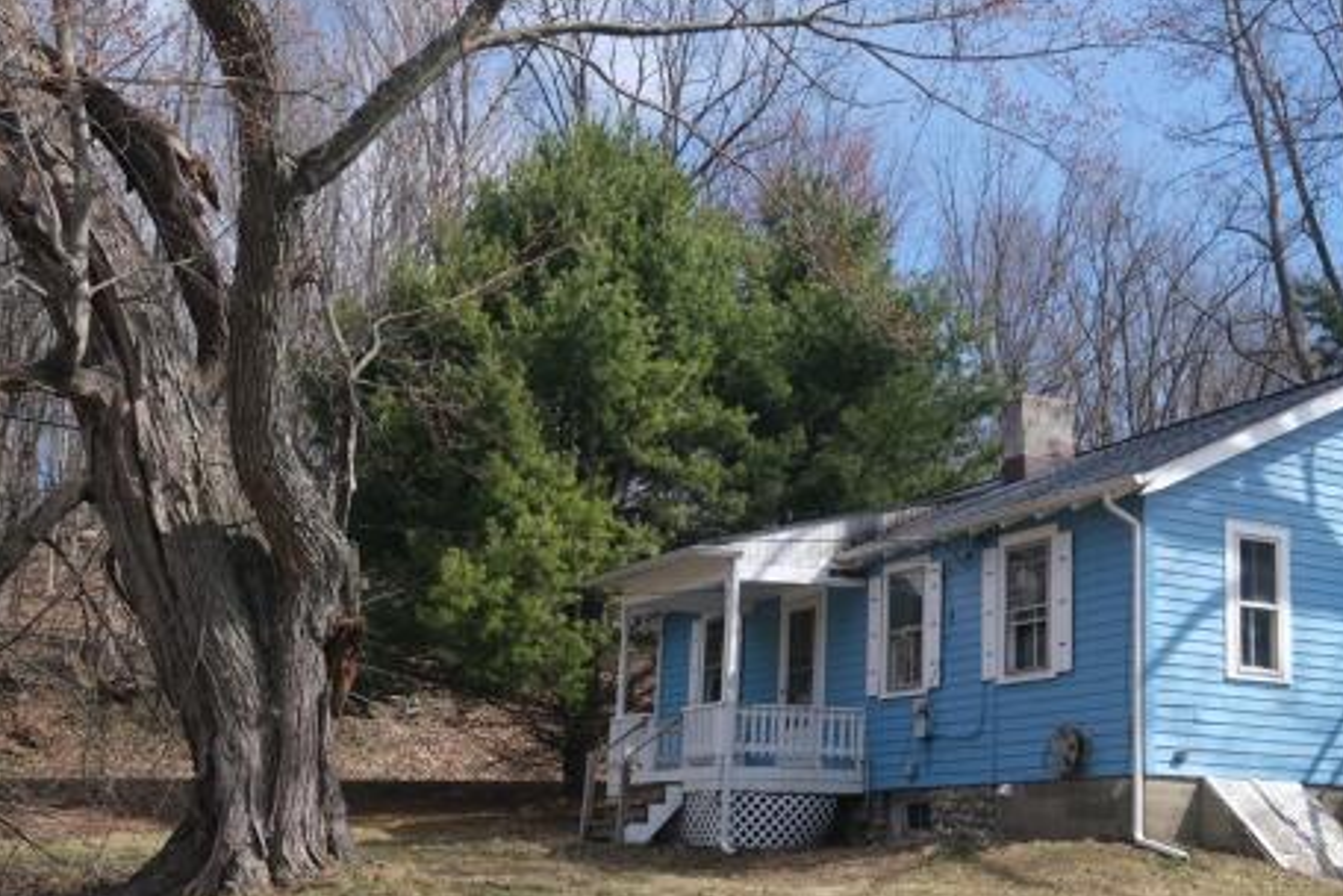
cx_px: 957
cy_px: 501
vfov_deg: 27.5
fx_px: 1828
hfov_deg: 39.6
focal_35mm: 49
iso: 160
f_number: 7.1
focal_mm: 20.9
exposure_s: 1/280
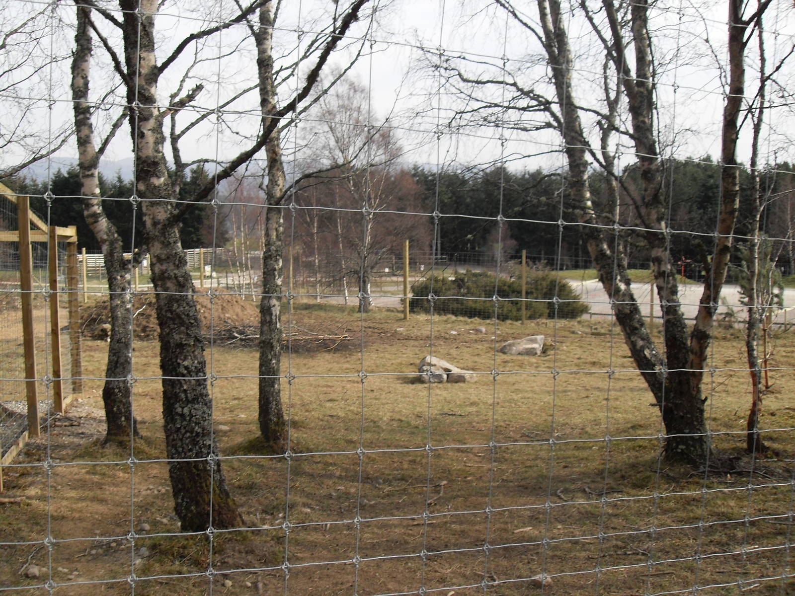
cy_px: 298
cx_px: 398
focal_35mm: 37
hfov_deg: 50.1
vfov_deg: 38.7
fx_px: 850
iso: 80
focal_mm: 6.3
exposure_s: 1/60
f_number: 8.9
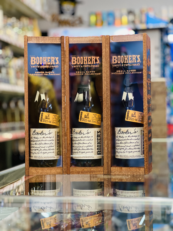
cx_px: 86
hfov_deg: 19.1
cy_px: 116
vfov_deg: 25.3
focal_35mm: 77
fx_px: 513
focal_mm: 9
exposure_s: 1/40
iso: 320
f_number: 2.8
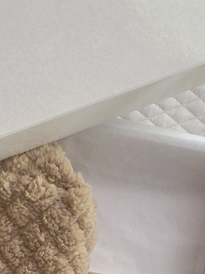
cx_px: 32
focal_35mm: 67
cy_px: 263
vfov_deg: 27.6
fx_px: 529
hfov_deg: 21.6
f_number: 1.7
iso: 250
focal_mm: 6.3
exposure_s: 1/101
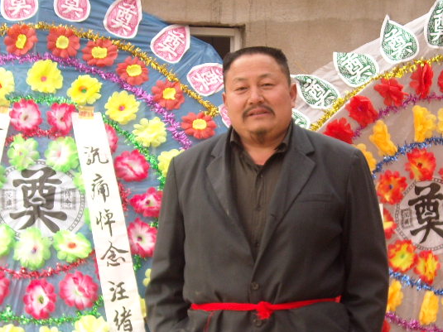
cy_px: 243
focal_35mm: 67
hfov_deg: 28.9
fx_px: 857
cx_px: 264
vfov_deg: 21.8
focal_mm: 5.7
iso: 124
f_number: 2.8
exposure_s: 1/60
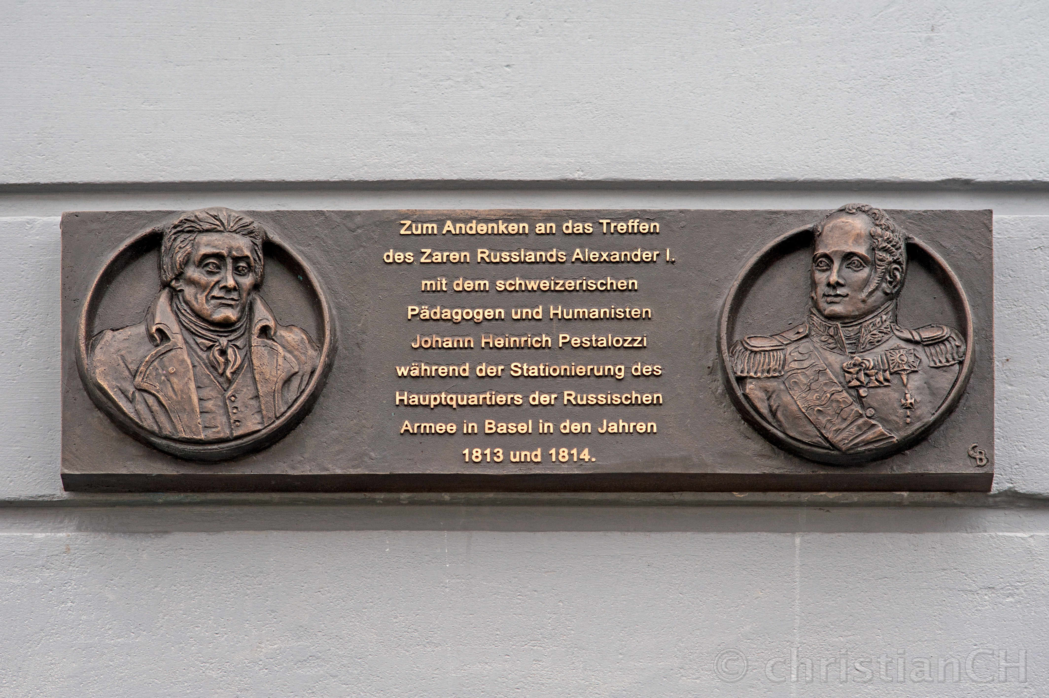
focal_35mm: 180
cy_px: 349
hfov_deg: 11.4
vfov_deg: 7.6
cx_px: 524
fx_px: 5242
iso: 640
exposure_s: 1/250
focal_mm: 180
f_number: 4
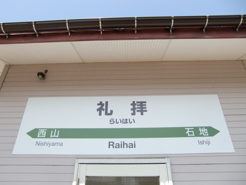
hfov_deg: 63.4
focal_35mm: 28
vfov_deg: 49.7
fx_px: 199
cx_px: 123
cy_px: 92
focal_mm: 4.9
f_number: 2.6
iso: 64
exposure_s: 1/640
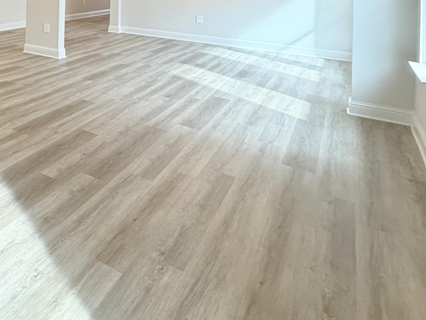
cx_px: -79
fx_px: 418
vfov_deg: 35.6
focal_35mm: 34
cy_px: -33
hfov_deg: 39.6
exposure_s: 1/120
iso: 200
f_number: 2.2
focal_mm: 2.22
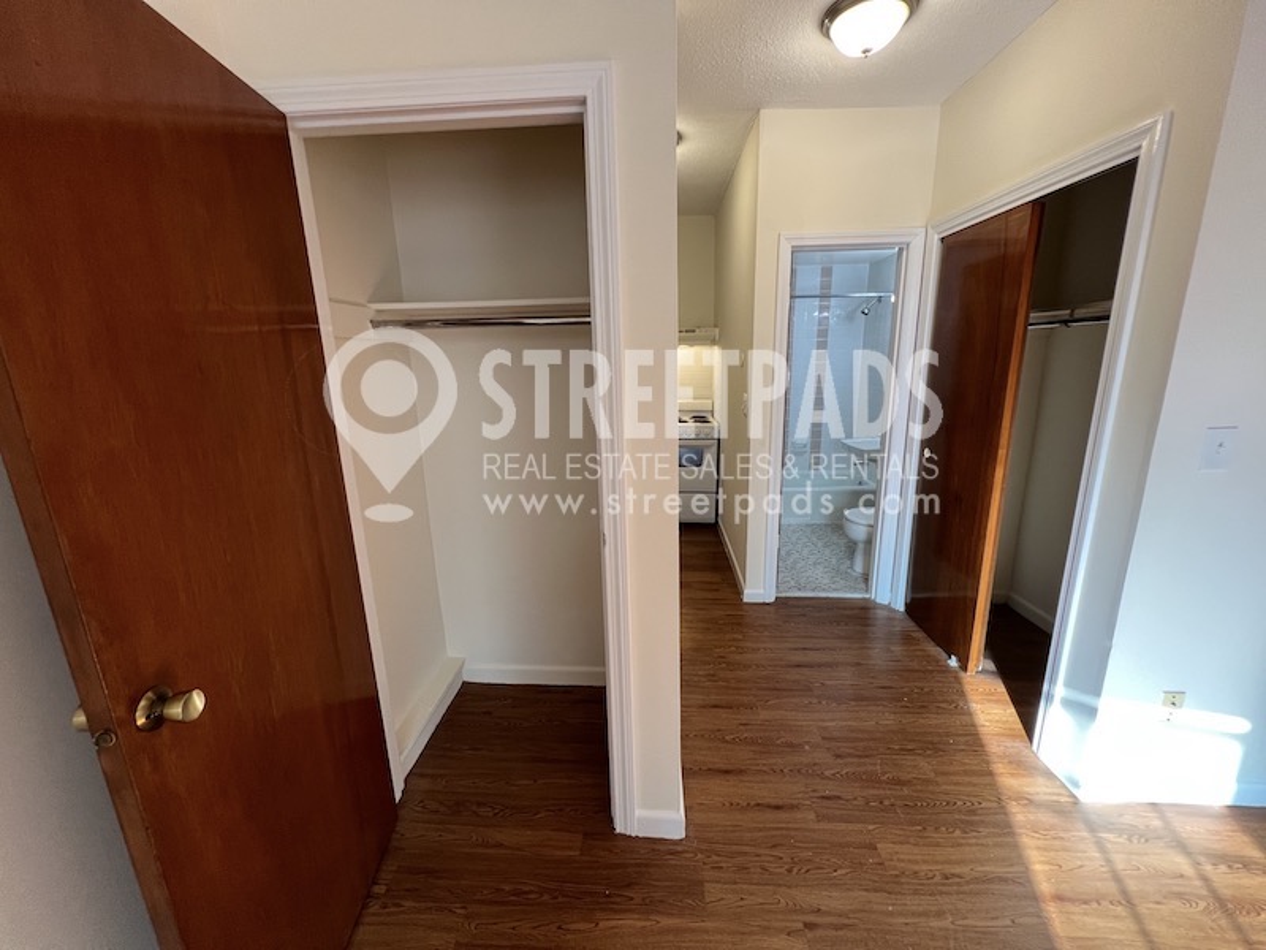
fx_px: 475
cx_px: 633
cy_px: 475
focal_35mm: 13
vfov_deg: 89.9
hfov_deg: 106.2
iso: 200
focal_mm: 1.57
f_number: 1.8
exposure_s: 1/120
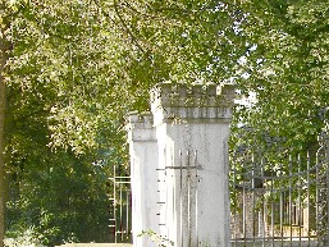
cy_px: 264
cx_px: 358
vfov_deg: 17.9
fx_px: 761
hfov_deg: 23.0
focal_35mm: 80
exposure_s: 1/43
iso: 50
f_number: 5
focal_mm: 9
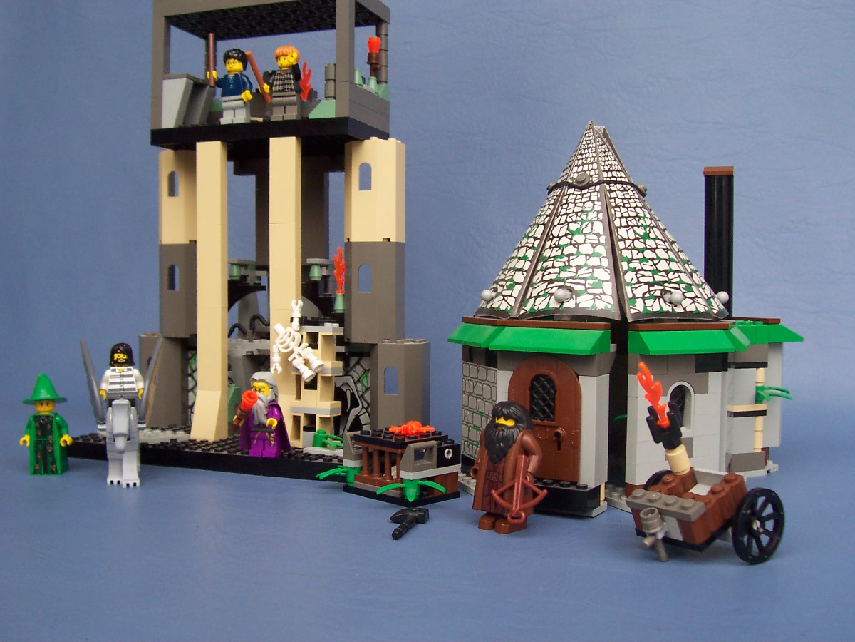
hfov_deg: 50.1
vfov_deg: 38.7
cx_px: 428
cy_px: 321
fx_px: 914
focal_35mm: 37
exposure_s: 1/125
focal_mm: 5.6
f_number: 2.8
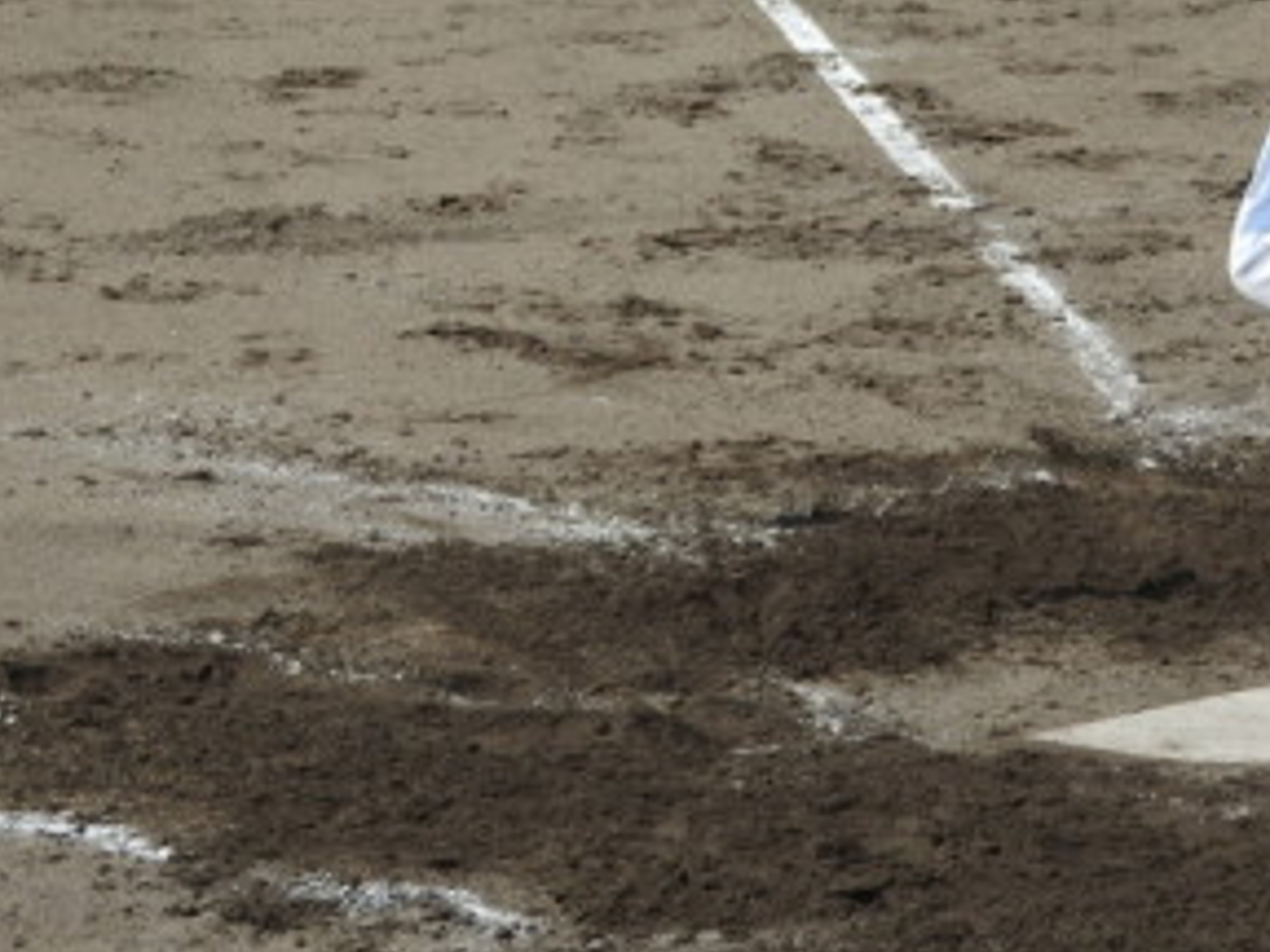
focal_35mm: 240
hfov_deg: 8.2
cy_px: -13
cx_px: 781
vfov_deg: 6.2
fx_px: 8805
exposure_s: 1/800
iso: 100
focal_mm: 20.6
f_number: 5
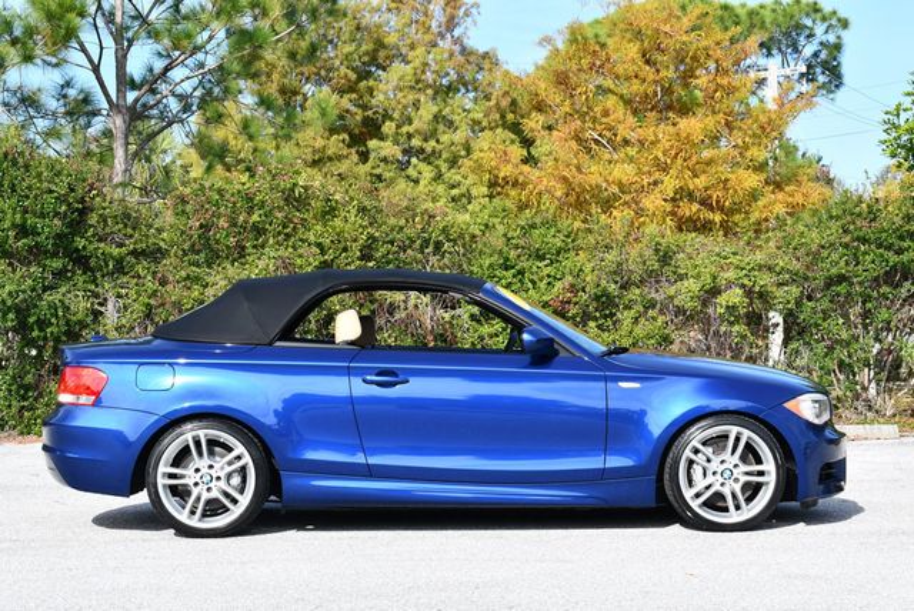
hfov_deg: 25.3
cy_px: 306
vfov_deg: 17.1
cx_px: 457
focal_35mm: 80
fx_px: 2033
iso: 180
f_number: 8
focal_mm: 40
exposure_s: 1/250
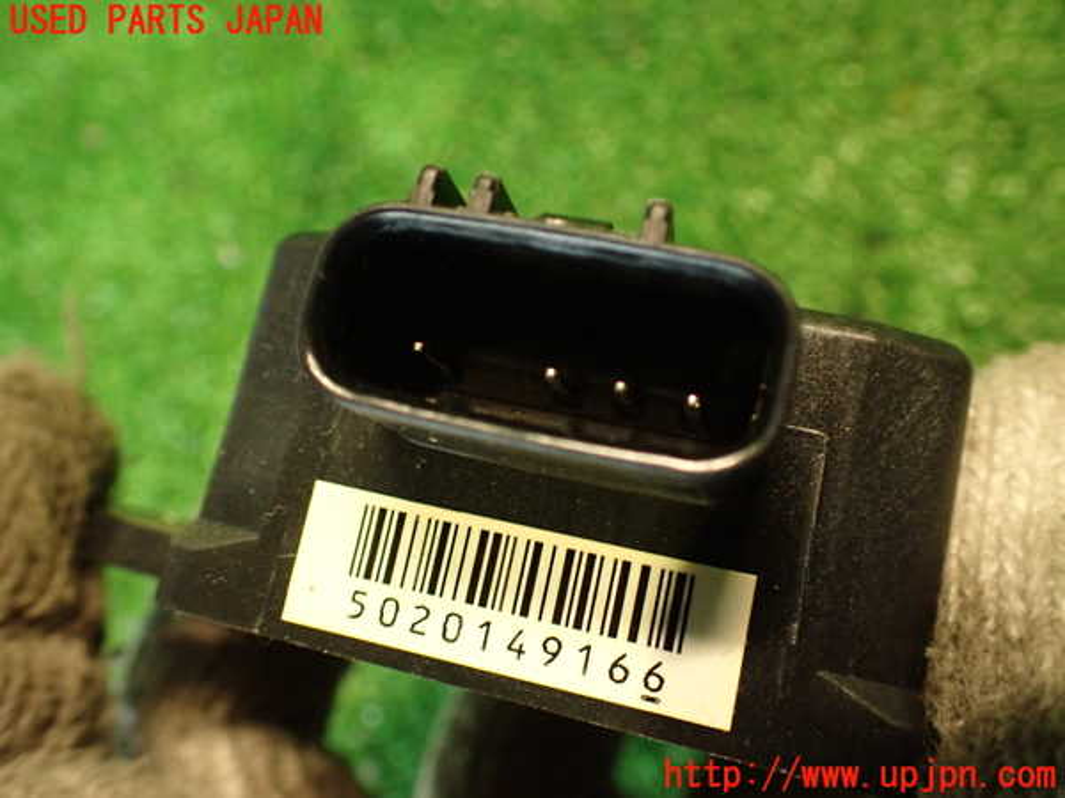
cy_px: 399
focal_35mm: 30
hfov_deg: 60.0
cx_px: 532
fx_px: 923
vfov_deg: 46.8
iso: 640
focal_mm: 5.4
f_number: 2.3
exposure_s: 1/30
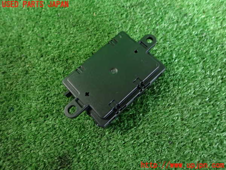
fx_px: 163
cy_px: 85
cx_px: 113
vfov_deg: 54.9
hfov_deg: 69.4
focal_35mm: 25
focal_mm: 4.5
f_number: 2
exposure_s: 1/30
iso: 500
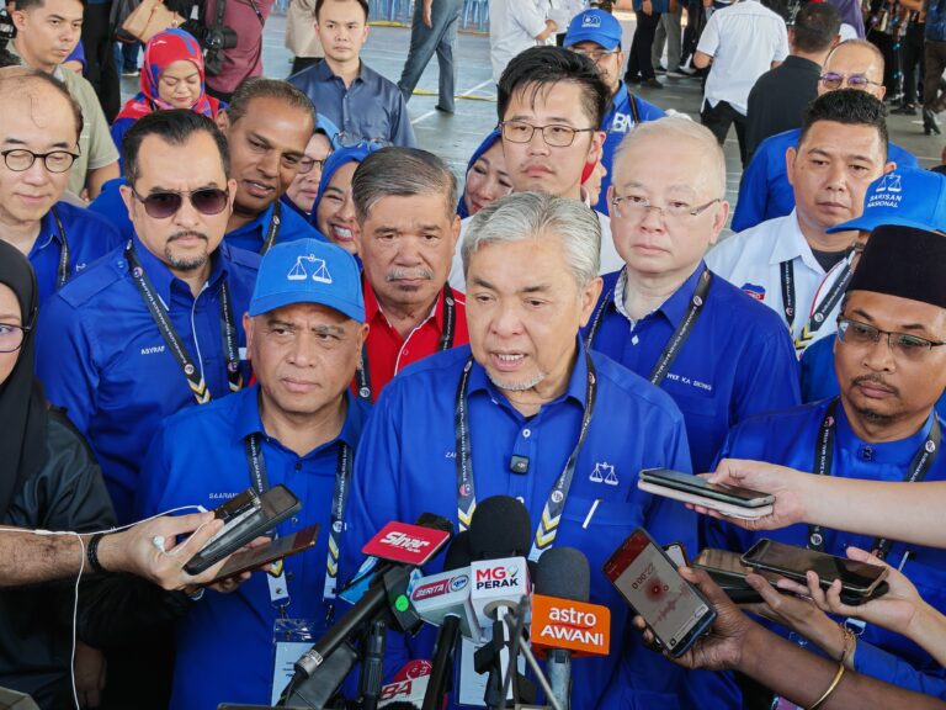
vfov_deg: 22.3
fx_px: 1804
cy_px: 355
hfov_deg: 29.4
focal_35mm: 66
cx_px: 473
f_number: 2
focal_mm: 6.83
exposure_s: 1/110
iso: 50
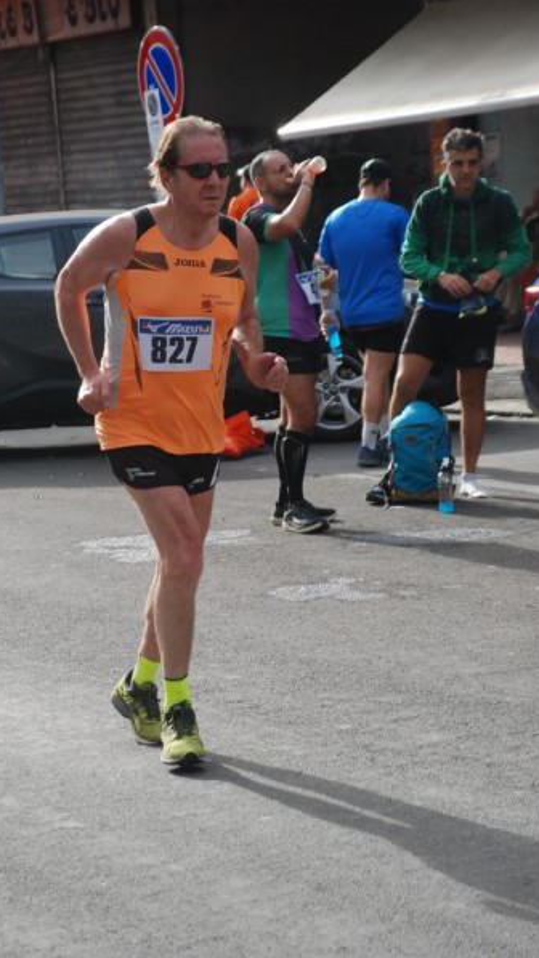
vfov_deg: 18.1
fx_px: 3014
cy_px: 479
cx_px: 240
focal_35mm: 119
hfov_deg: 10.2
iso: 1000
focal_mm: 75
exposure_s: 1/1250
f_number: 5.6
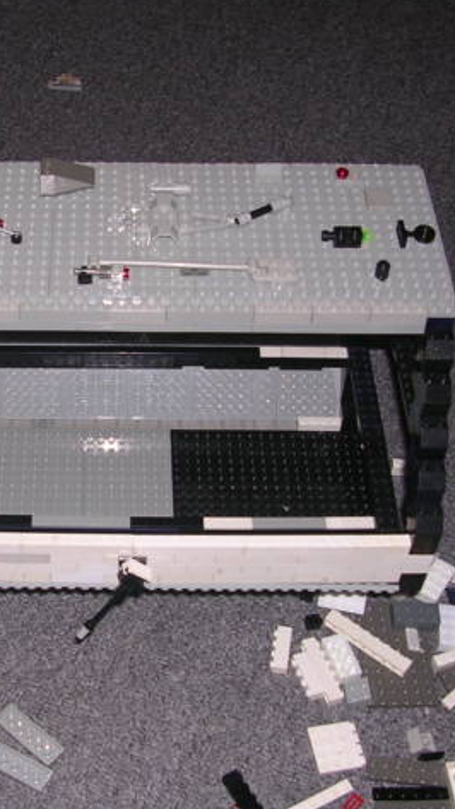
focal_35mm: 56
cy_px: 402
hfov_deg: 21.1
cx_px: 62
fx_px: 1201
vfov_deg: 37.2
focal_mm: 5.8
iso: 100
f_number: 2.8
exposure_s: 1/60.1
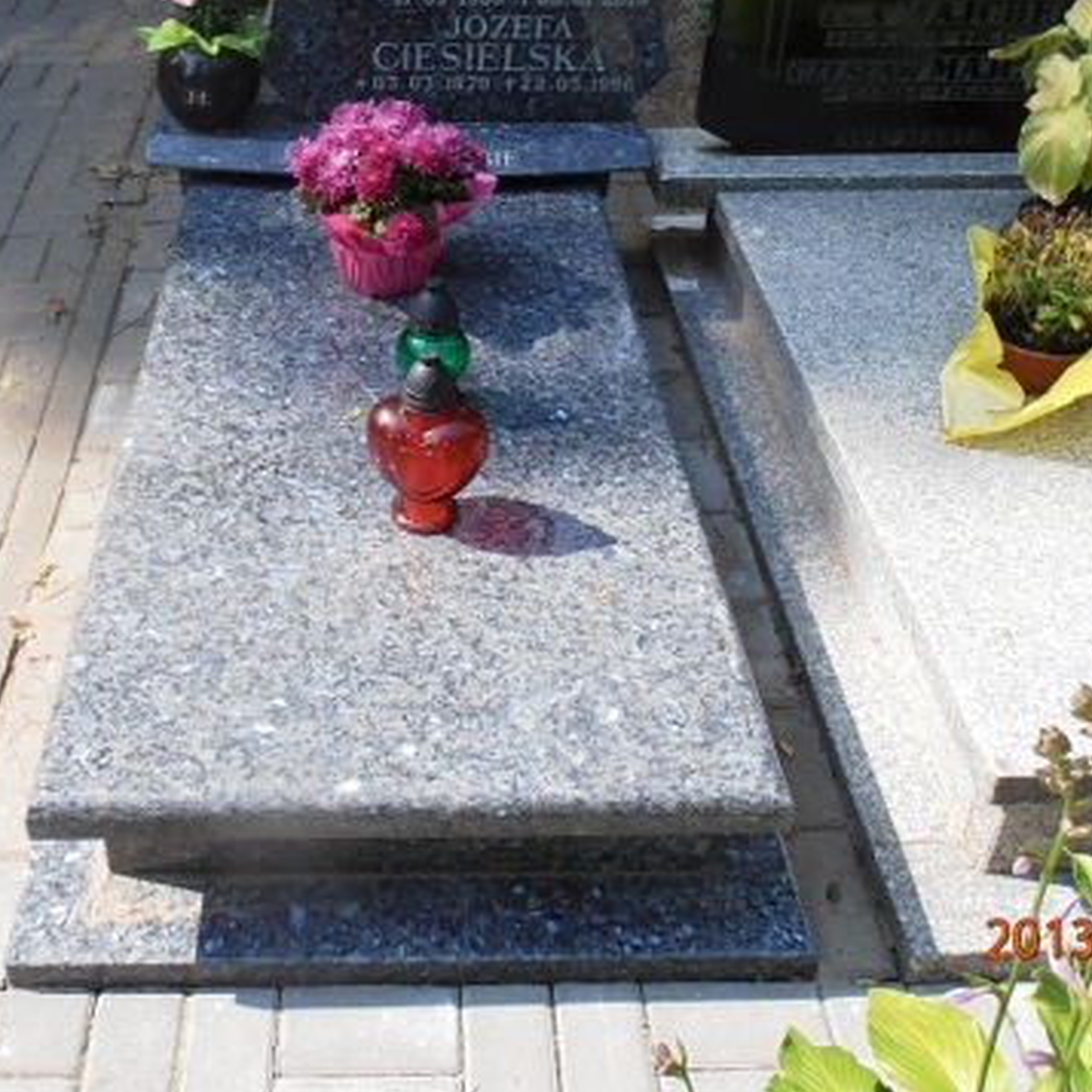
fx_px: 1356
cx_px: 407
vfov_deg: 43.2
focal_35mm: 38
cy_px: 361
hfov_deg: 43.5
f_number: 7.9
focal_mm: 4.2
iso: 80
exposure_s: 1/60
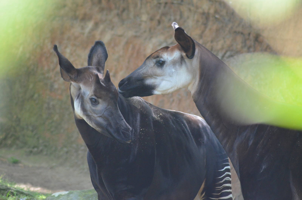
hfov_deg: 7.6
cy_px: 100
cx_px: 151
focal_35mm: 270
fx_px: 2260
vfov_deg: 5.1
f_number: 4.5
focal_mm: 180
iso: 2200
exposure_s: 1/500
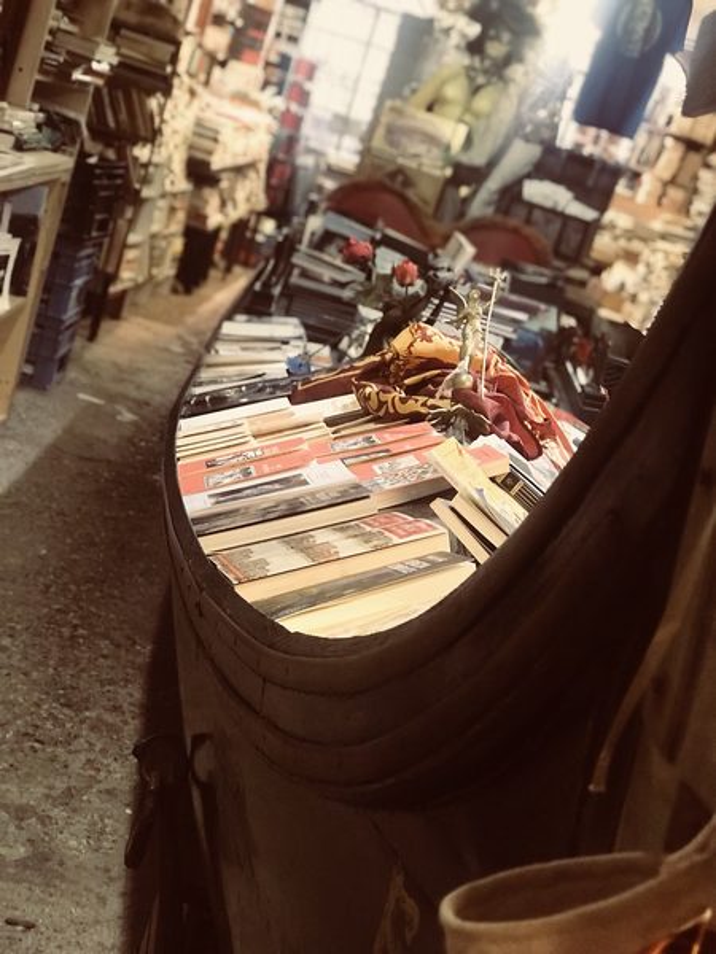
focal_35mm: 57
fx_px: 1572
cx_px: 358
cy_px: 477
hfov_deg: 25.7
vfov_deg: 33.8
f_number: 2.8
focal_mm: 6.6
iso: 500
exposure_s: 1/50
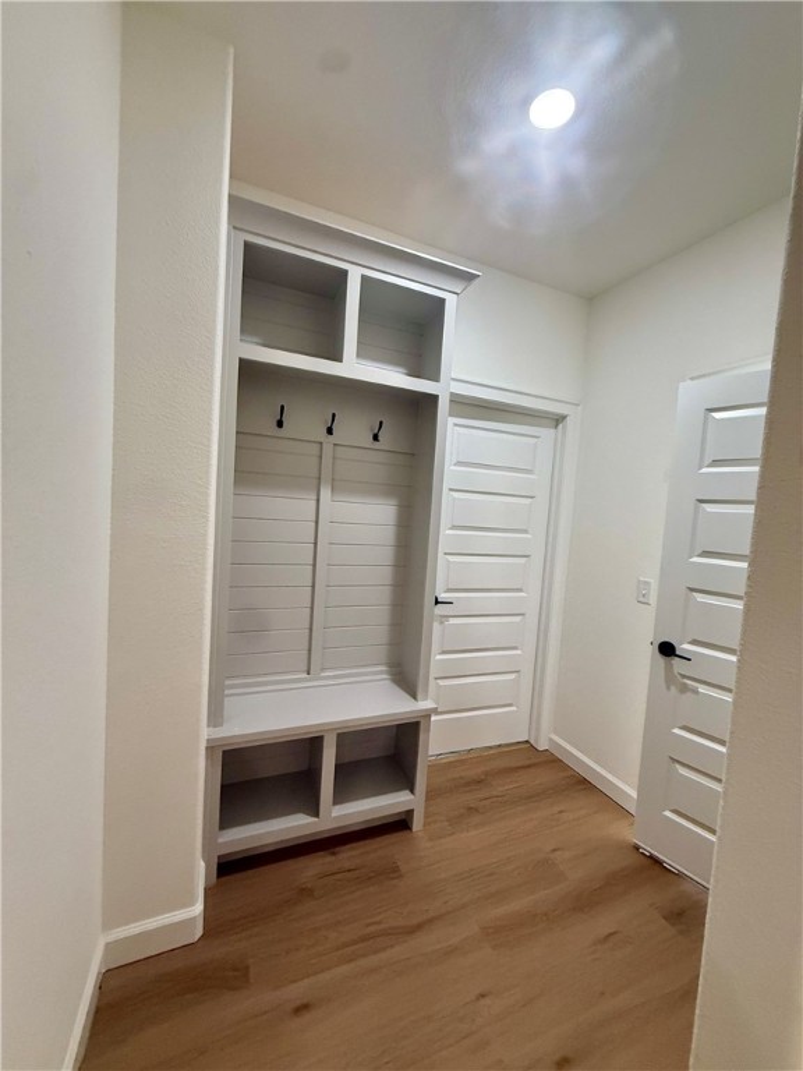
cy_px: 536
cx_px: 402
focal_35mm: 14
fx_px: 433
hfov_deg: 85.7
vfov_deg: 102.1
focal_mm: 2.22
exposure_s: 1/120
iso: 320
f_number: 2.2
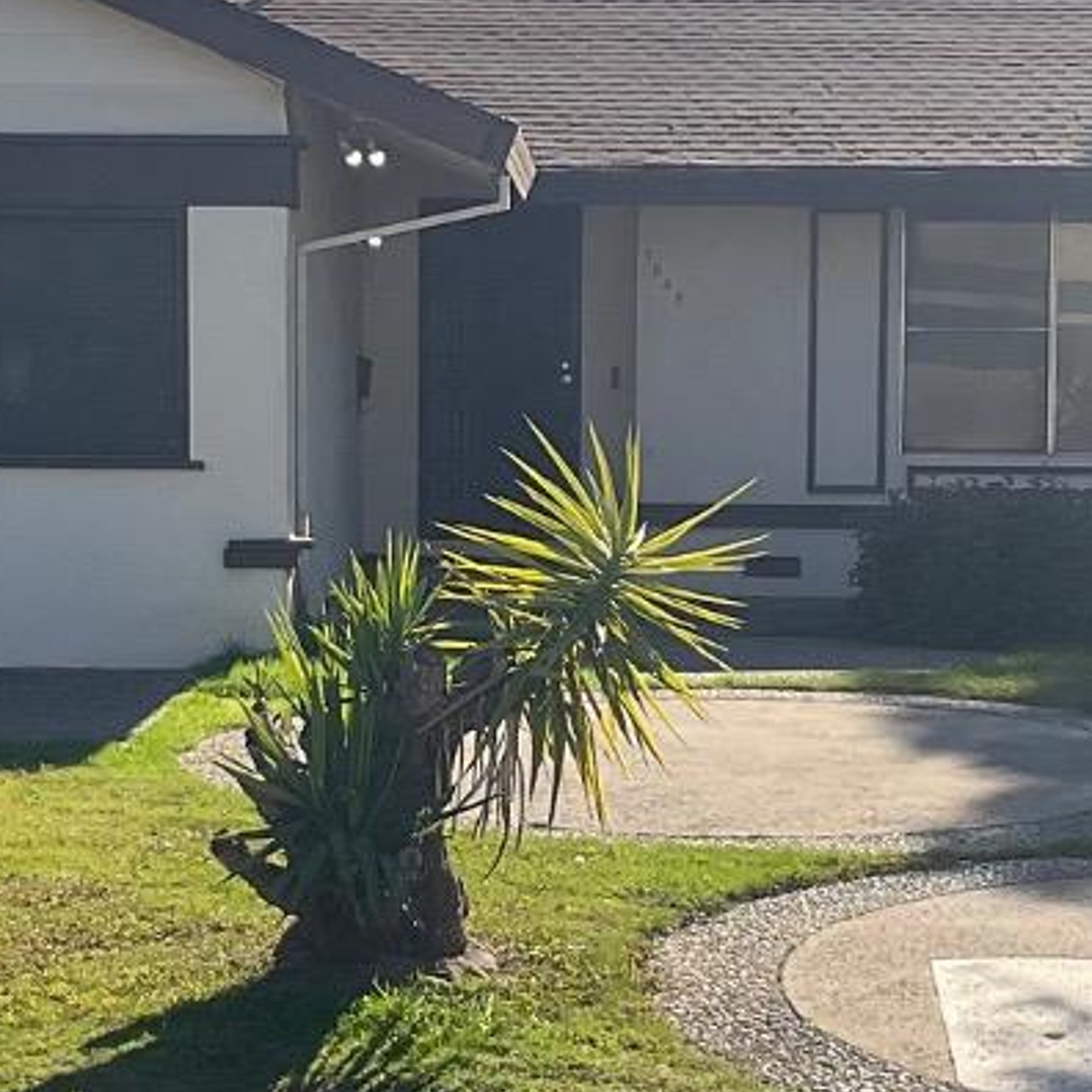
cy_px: 550
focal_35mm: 97
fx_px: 3462
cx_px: 615
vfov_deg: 17.9
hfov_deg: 17.9
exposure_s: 1/2227
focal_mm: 3
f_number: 1.8
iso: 16
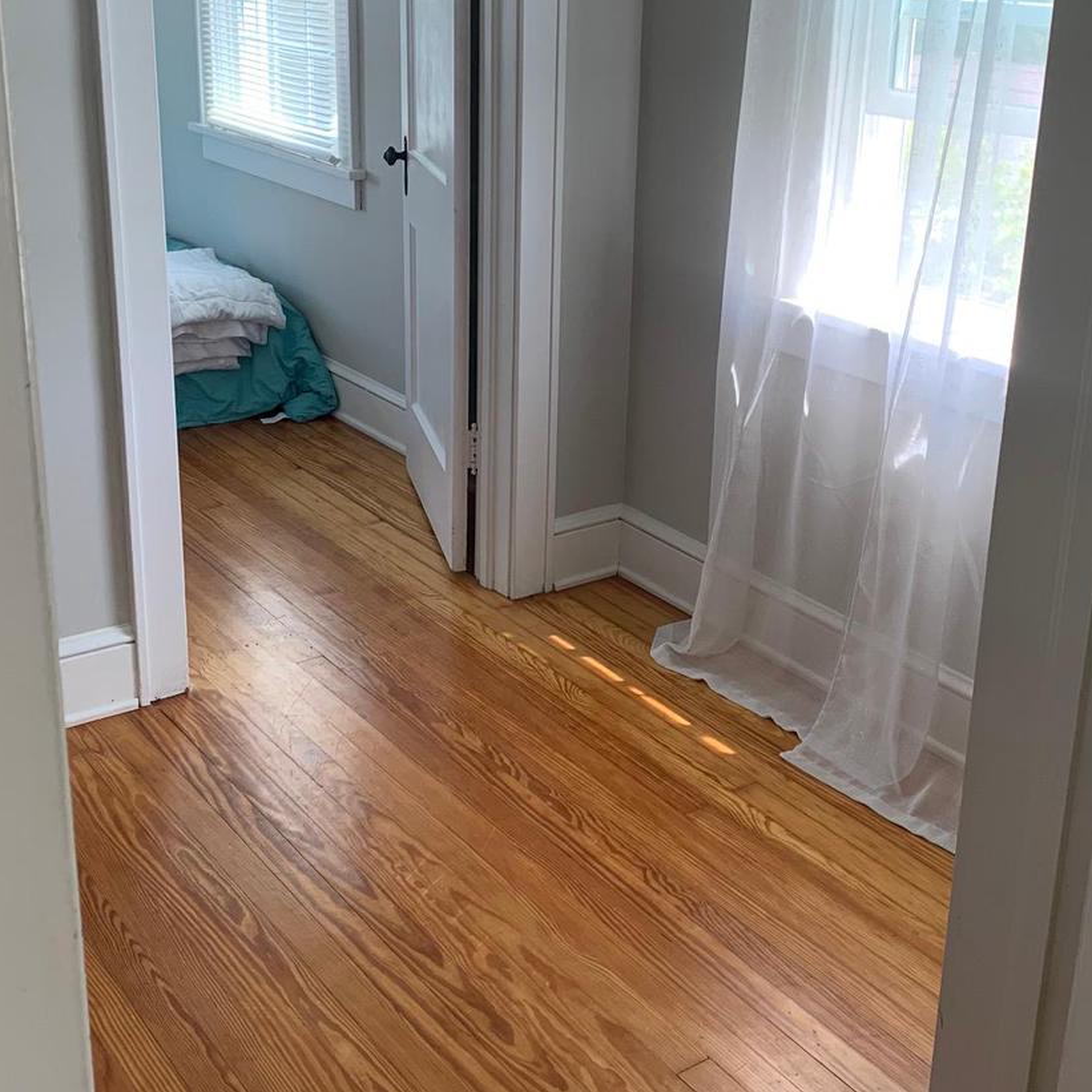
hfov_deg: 39.1
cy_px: 444
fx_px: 1535
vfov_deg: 39.0
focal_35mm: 43
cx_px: 591
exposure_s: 1/121
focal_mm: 4.25
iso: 80
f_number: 1.8
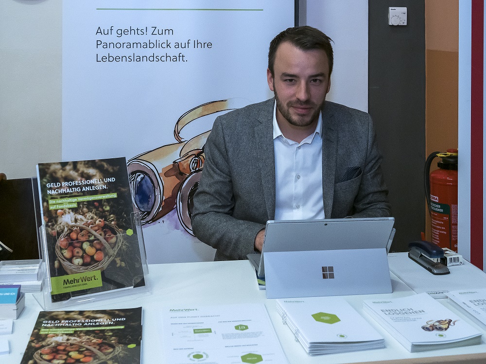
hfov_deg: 39.7
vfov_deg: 30.3
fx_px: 674
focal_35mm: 48
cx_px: 243
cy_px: 182
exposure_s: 1/60
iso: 1250
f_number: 4
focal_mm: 24
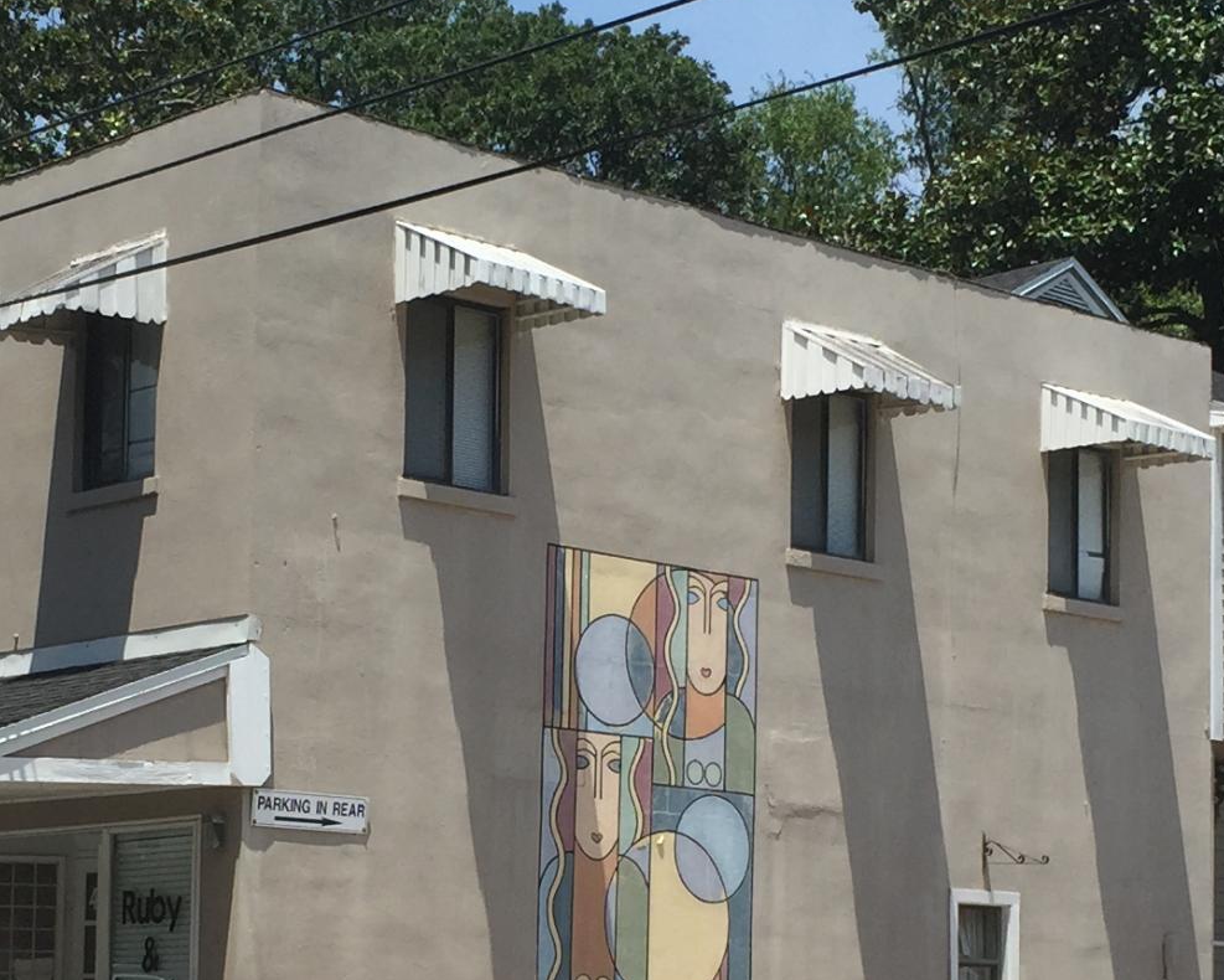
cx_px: 470
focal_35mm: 86
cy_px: 783
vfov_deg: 17.7
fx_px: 3116
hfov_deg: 22.2
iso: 32
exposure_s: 1/2083
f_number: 2.2
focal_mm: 4.15
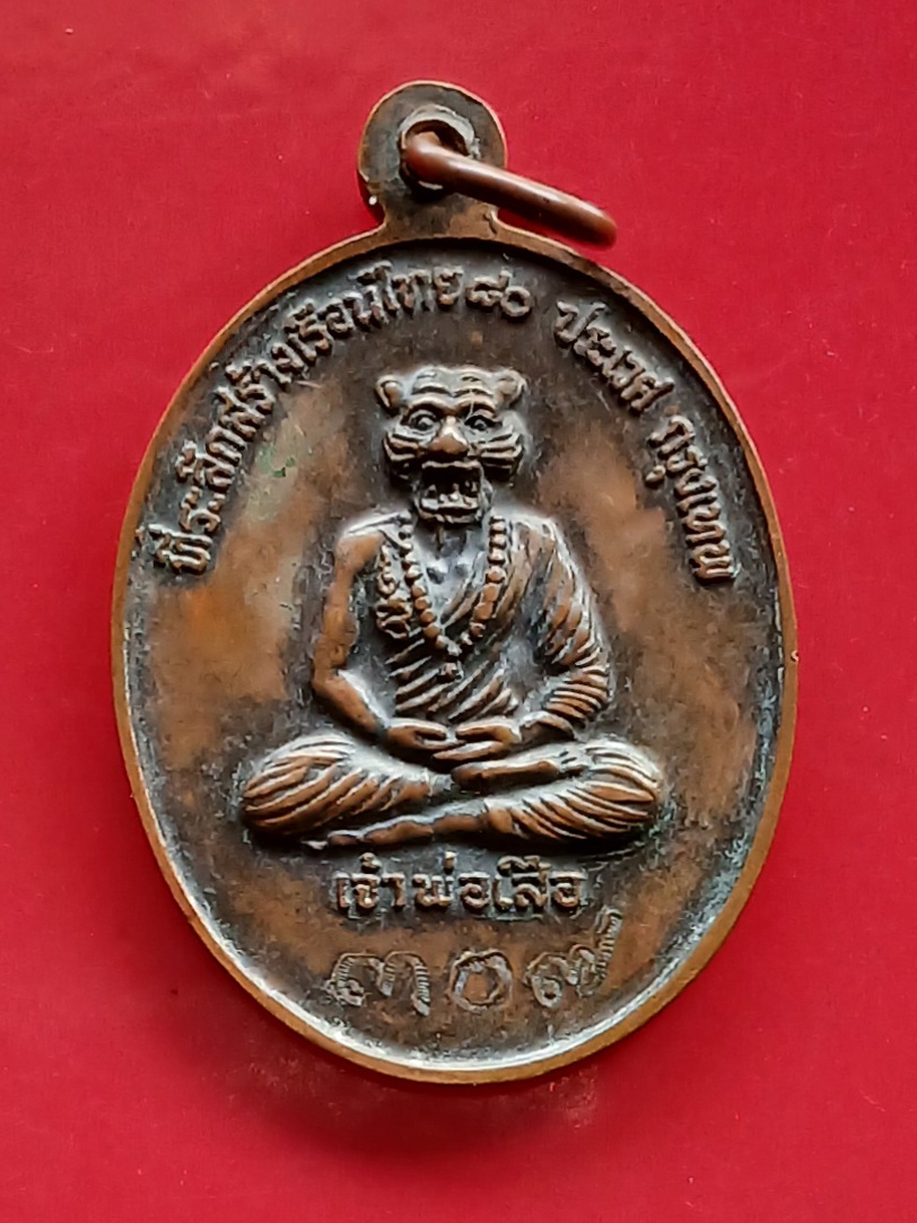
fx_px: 919
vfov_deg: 67.3
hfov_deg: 53.1
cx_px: 458
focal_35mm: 26
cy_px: 612
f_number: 1.8
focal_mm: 3.98
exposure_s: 1/50
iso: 100
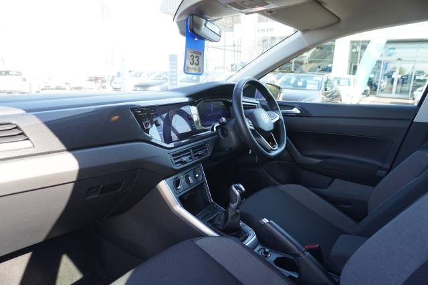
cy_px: 142
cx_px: 214
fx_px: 285
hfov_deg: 73.8
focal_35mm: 24
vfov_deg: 53.1
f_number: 4
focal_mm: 16
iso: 200
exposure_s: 1/60
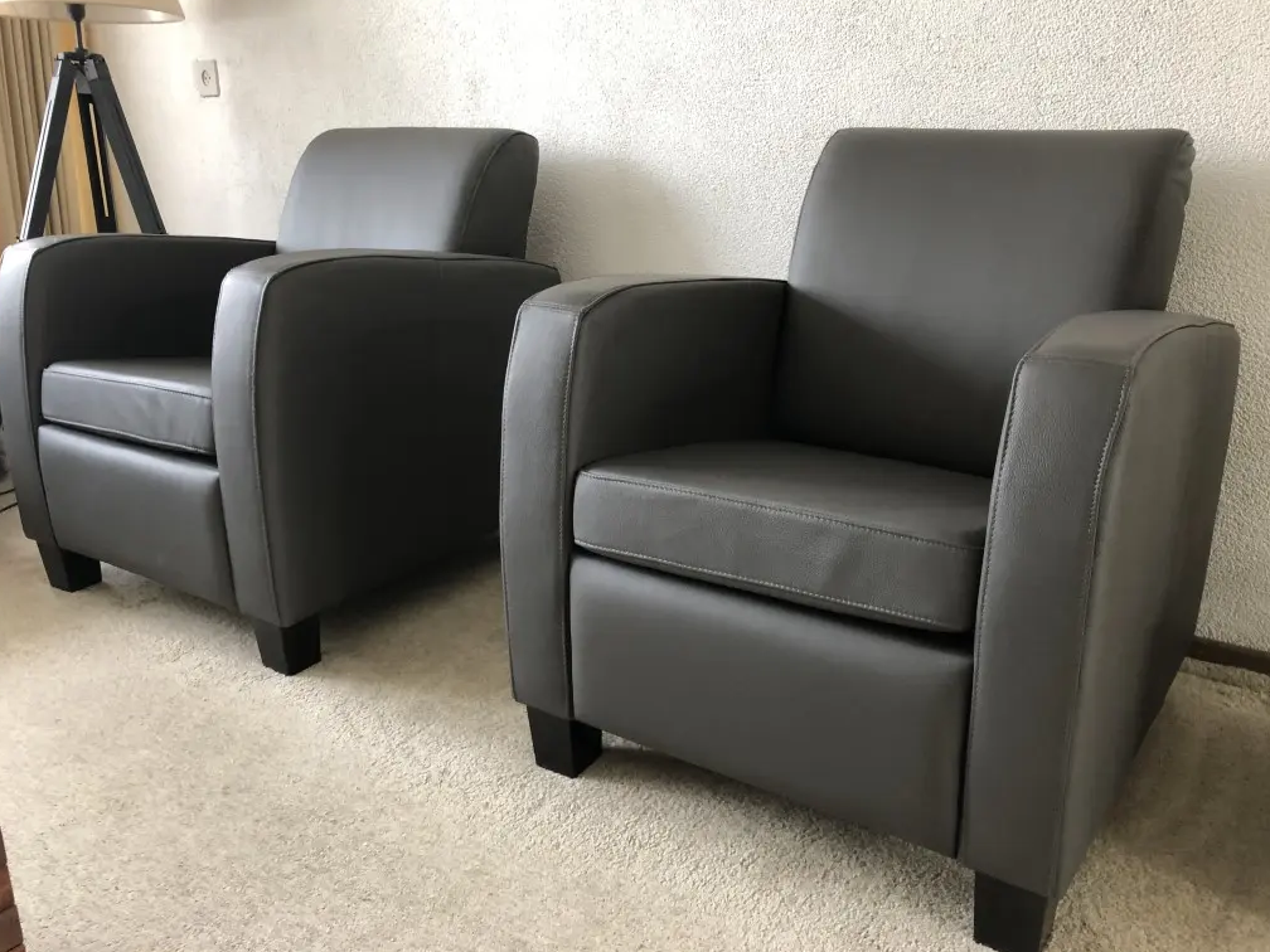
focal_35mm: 30
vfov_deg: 46.8
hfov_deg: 59.9
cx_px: 664
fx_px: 1101
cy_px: 461
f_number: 1.8
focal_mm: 4
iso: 50
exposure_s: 1/15
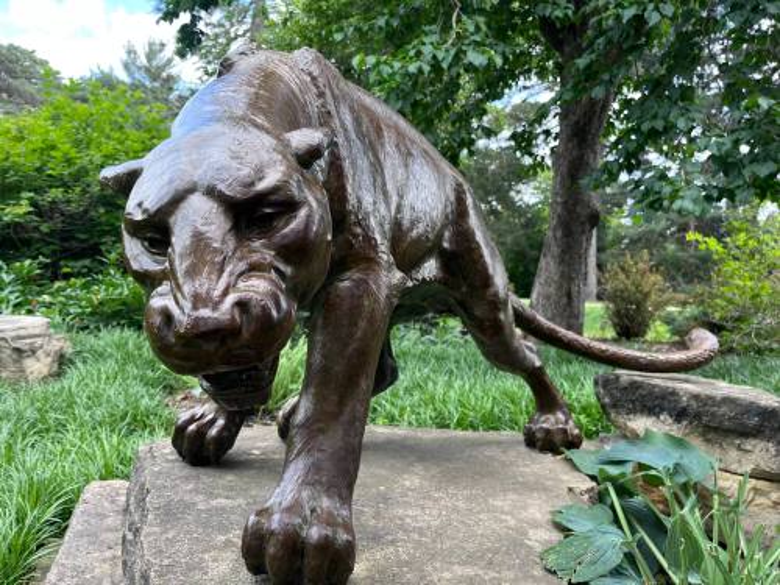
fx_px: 586
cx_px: 390
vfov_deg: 53.1
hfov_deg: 67.3
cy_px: 292
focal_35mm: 26
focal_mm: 5.1
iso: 50
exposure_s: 1/331
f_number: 1.6
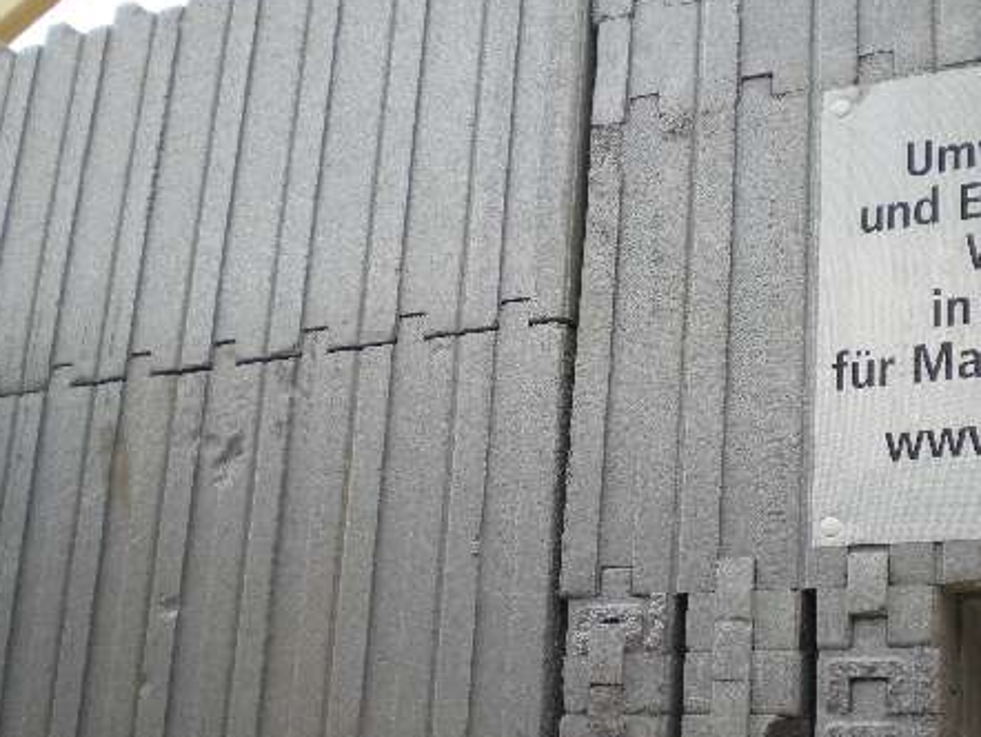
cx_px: 626
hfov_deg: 34.7
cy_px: 451
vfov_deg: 26.5
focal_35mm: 55
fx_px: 1560
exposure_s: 1/247
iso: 50
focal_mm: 6.3
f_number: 3.1
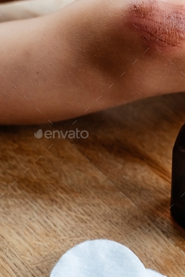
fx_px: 786
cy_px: 130
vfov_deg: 20.0
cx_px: 150
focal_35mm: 102
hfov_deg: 13.4
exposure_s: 1/160
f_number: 2.8
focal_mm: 35
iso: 1000
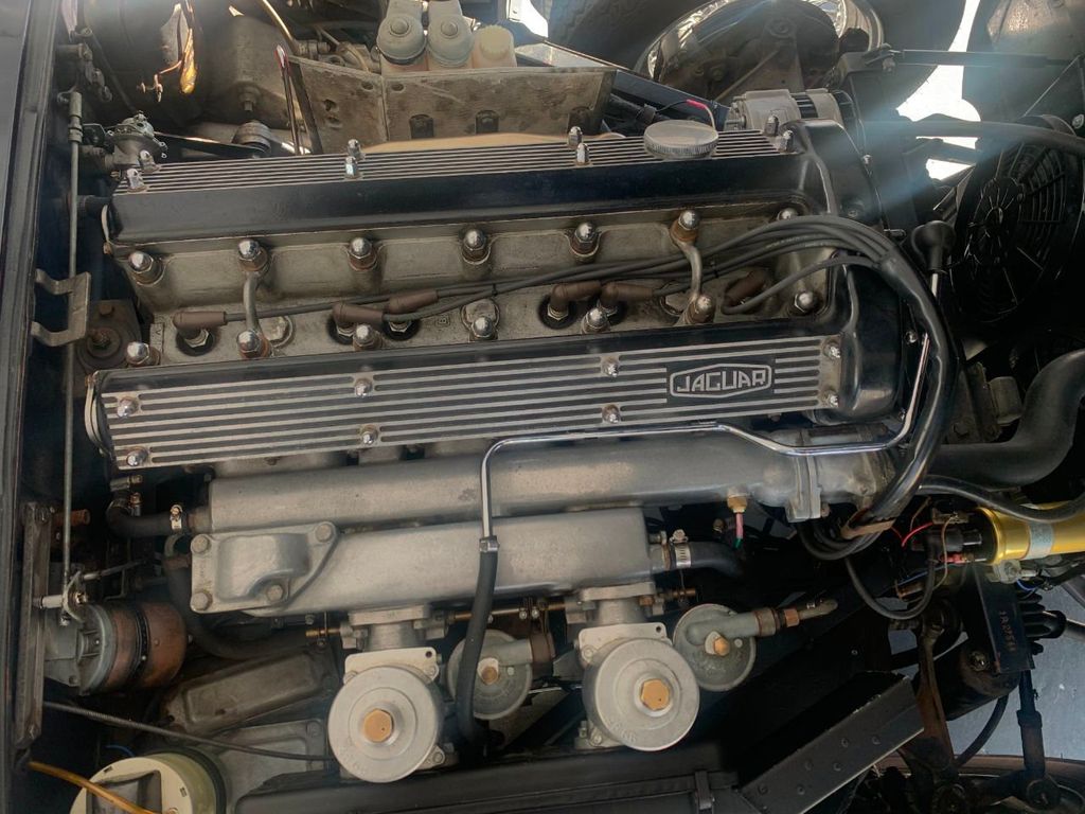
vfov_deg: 53.1
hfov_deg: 67.3
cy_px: 407
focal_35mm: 26
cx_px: 542
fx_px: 815
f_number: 1.8
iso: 50
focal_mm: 4.25
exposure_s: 1/121
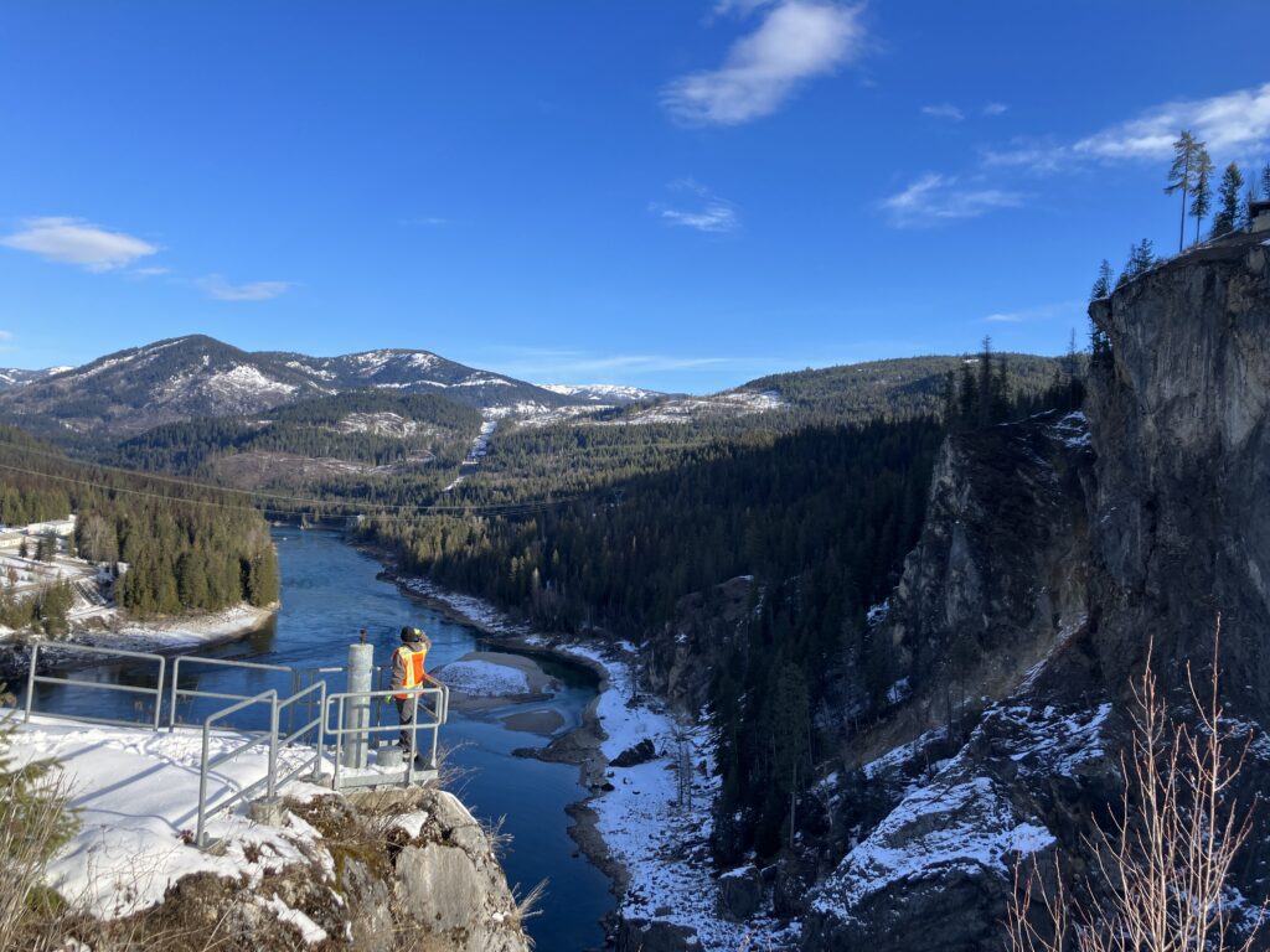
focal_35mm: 28
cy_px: 476
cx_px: 635
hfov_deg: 63.4
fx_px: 1027
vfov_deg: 49.7
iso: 32
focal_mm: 3.99
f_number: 1.8
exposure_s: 1/1312
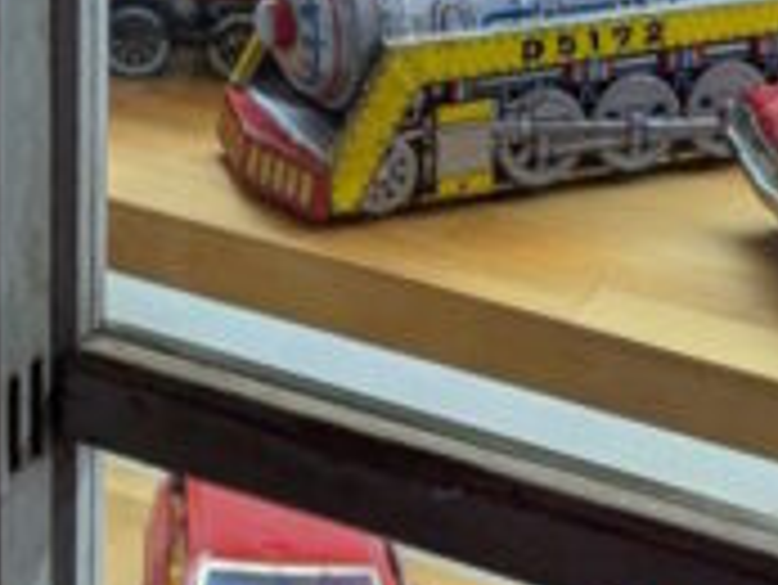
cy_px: -781
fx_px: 3194
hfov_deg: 13.5
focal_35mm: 142
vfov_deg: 9.4
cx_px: -135
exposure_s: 1/120
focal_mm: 6.81
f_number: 1.85
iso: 58
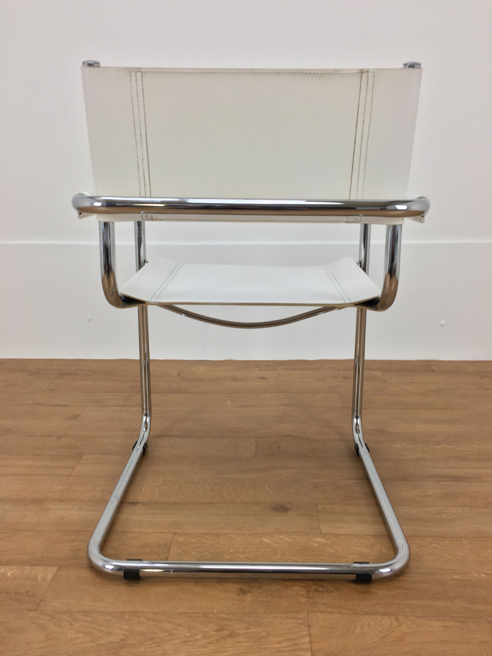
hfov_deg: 48.2
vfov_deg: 61.7
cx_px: 246
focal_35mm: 29
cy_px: 328
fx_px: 550
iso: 32
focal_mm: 4.15
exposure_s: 1/33
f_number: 2.2
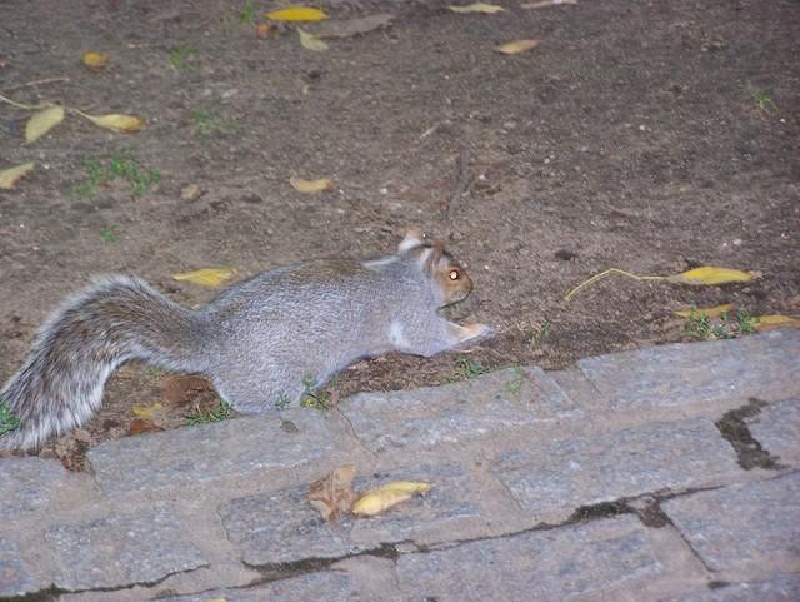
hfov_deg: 14.2
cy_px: 301
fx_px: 3215
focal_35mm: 139
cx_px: 400
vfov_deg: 10.7
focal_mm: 23.1
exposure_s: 1/100
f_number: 3.2
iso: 160
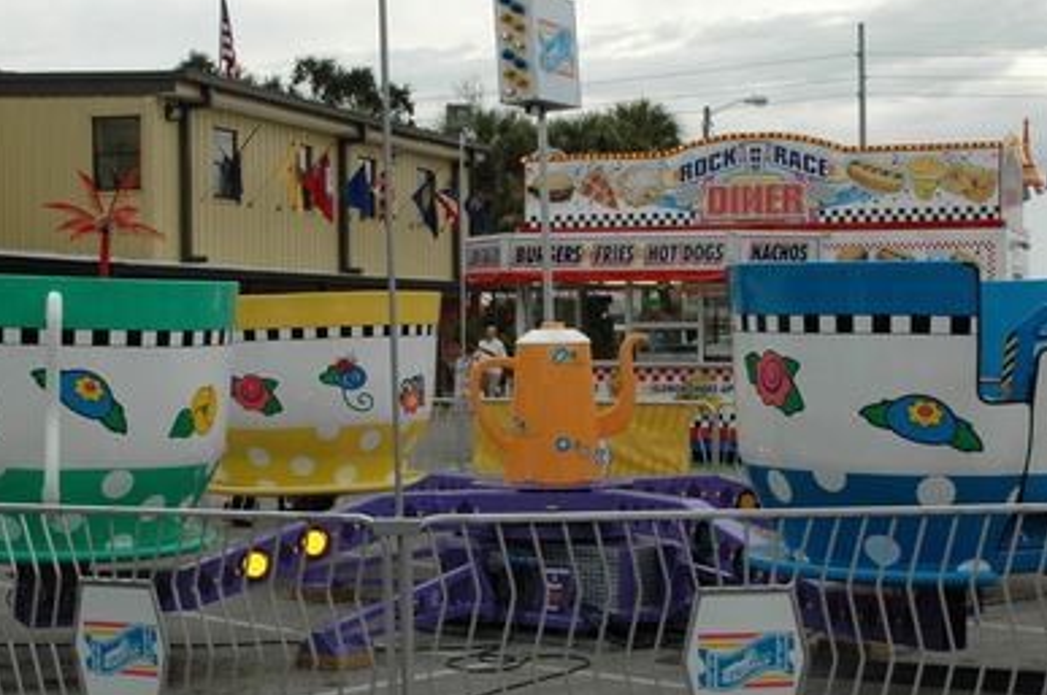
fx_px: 1972
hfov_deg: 29.7
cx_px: 498
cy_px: 385
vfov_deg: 20.0
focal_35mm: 68
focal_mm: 25
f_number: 9
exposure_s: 1/320
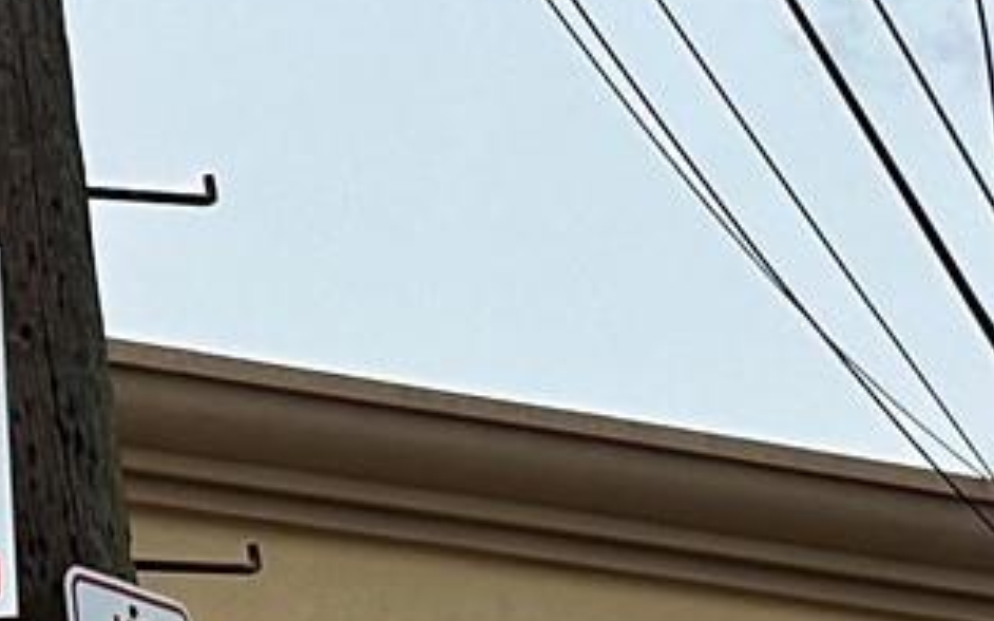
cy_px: 1727
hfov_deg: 10.6
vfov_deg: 7.2
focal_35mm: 166
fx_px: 4495
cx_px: 2466
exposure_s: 1/7576
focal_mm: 6.86
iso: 80
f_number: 1.78
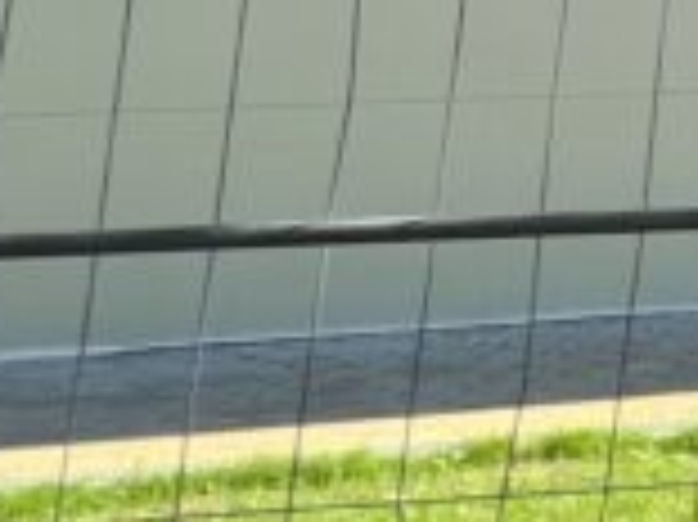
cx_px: 1950
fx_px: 1733
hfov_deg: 12.5
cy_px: -364
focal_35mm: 86
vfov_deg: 15.2
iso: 32
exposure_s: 1/547
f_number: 1.8
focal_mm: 1.57
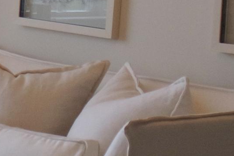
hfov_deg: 9.8
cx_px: -224
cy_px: 46
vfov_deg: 7.0
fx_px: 1268
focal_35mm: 195
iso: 400
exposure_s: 1/60
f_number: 4
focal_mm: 13
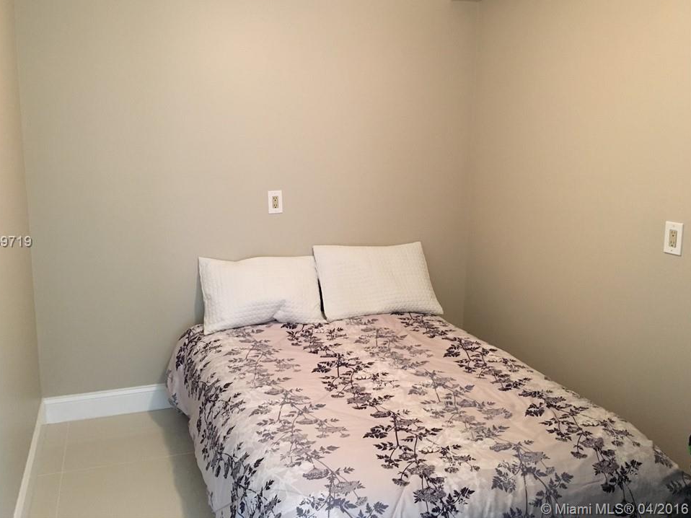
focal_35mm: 31
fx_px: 619
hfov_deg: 58.3
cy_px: 242
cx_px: 326
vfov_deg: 45.4
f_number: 2.2
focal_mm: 4.15
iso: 200
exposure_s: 1/17
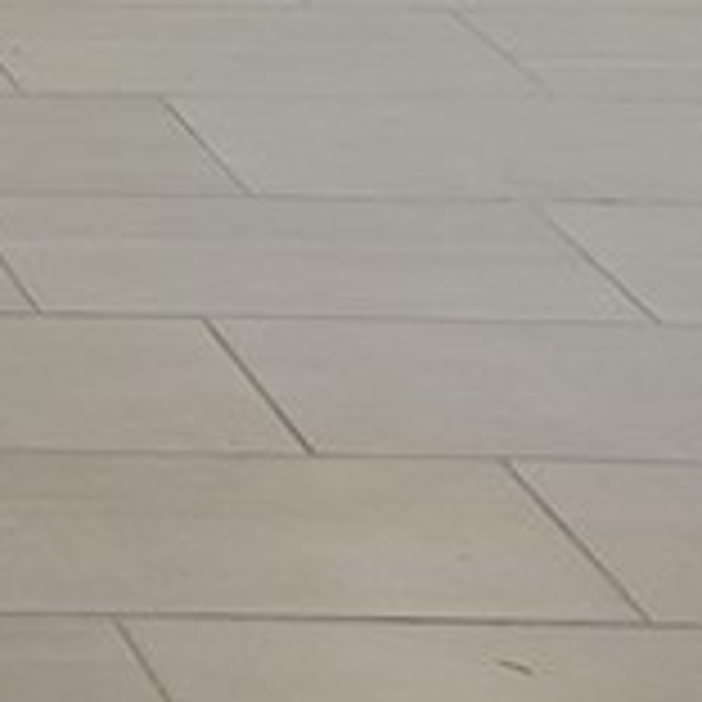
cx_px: -1534
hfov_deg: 9.0
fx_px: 3465
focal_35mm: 151
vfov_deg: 10.4
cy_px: -832
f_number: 1.8
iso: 320
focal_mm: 5.4
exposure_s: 1/120
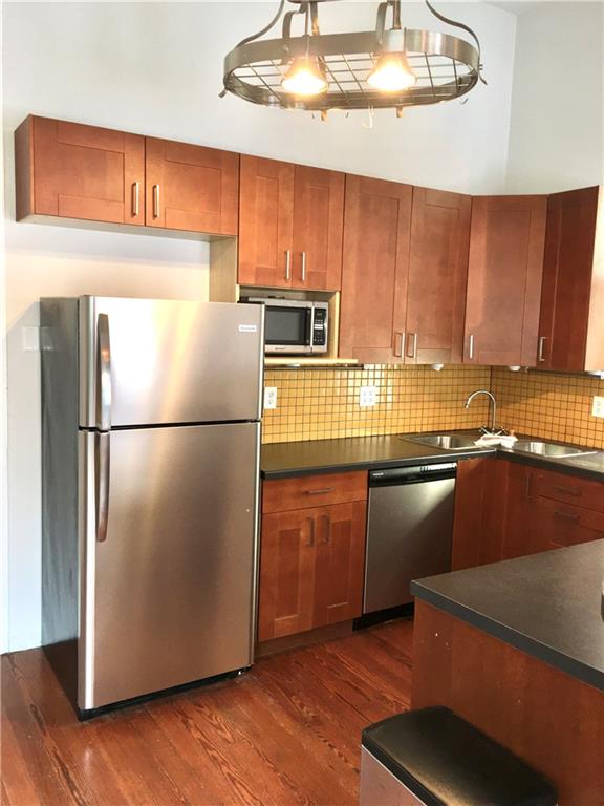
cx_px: 302
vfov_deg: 61.7
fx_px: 675
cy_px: 403
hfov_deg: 48.2
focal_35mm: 29
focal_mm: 4.15
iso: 64
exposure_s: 1/30
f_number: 2.2
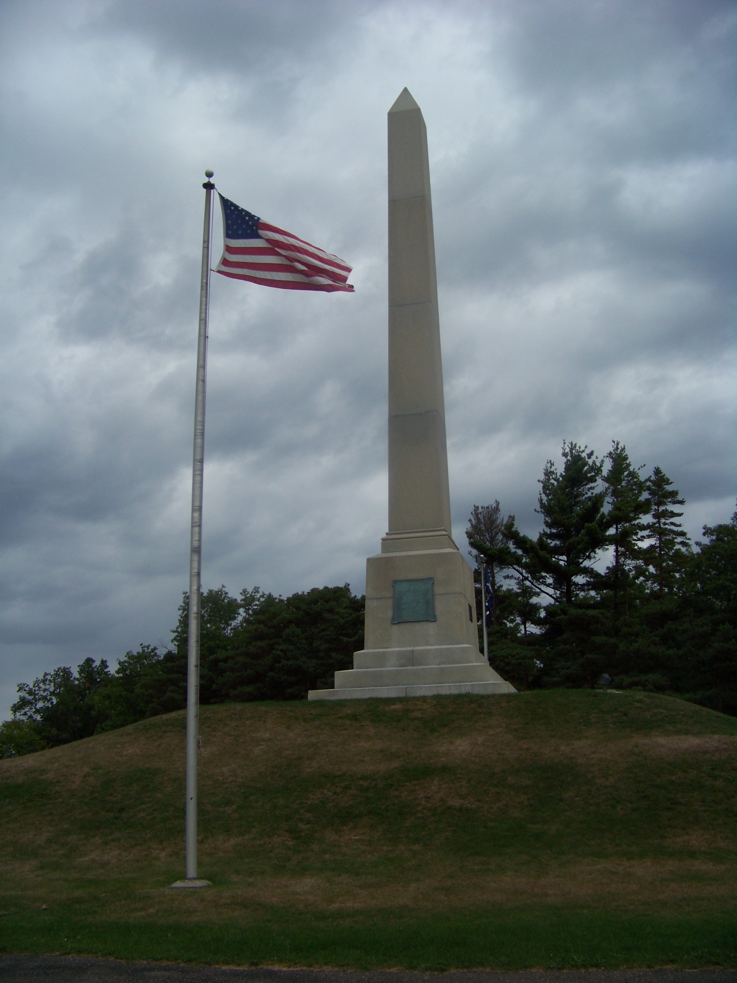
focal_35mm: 36
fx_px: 1022
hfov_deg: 39.7
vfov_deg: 51.4
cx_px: 368
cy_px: 492
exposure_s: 1/500
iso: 69
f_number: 2.8
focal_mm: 5.85
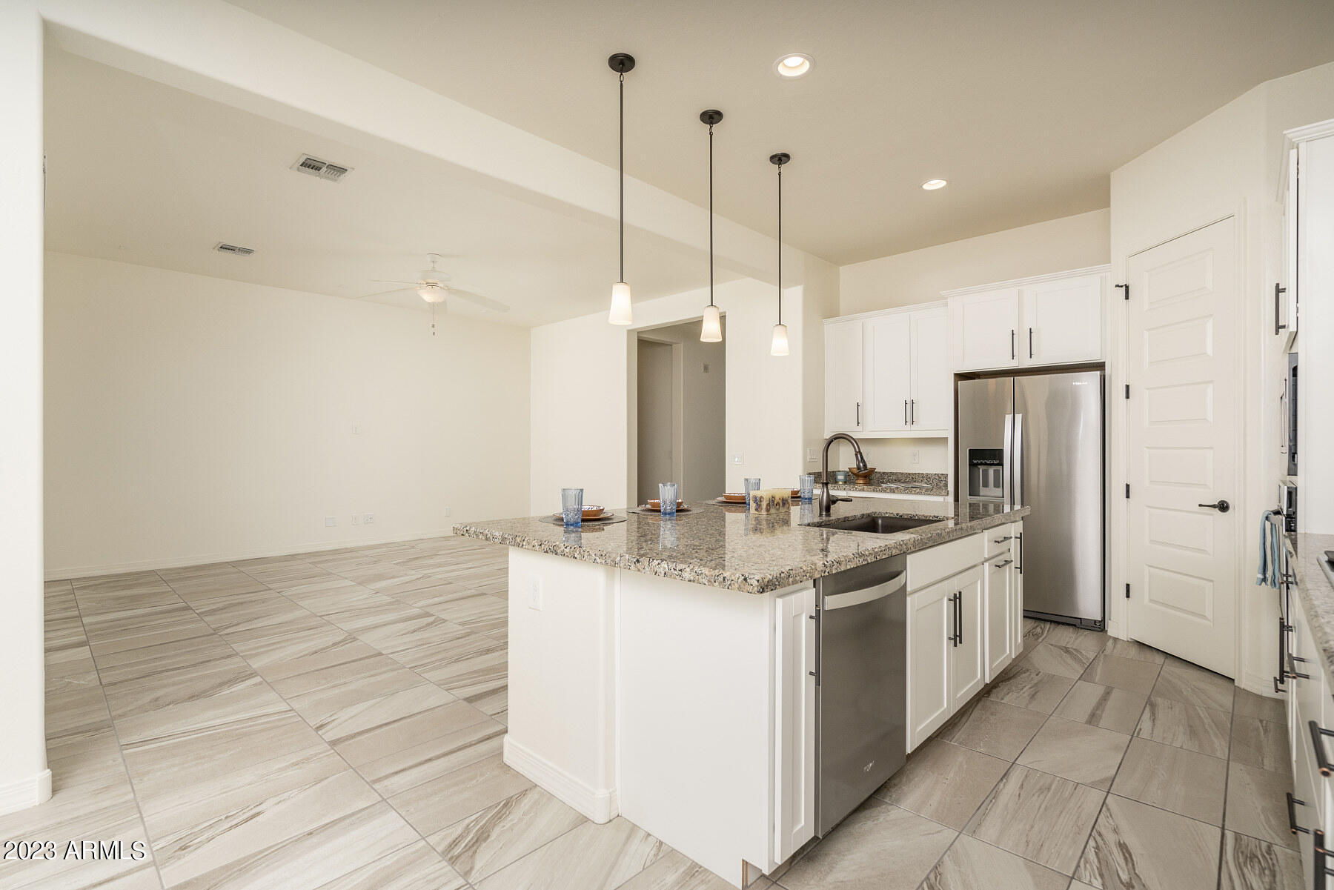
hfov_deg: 96.7
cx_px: 667
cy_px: 445
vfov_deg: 73.8
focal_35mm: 16
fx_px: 593
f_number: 8
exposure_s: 1/200
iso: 500
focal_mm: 16
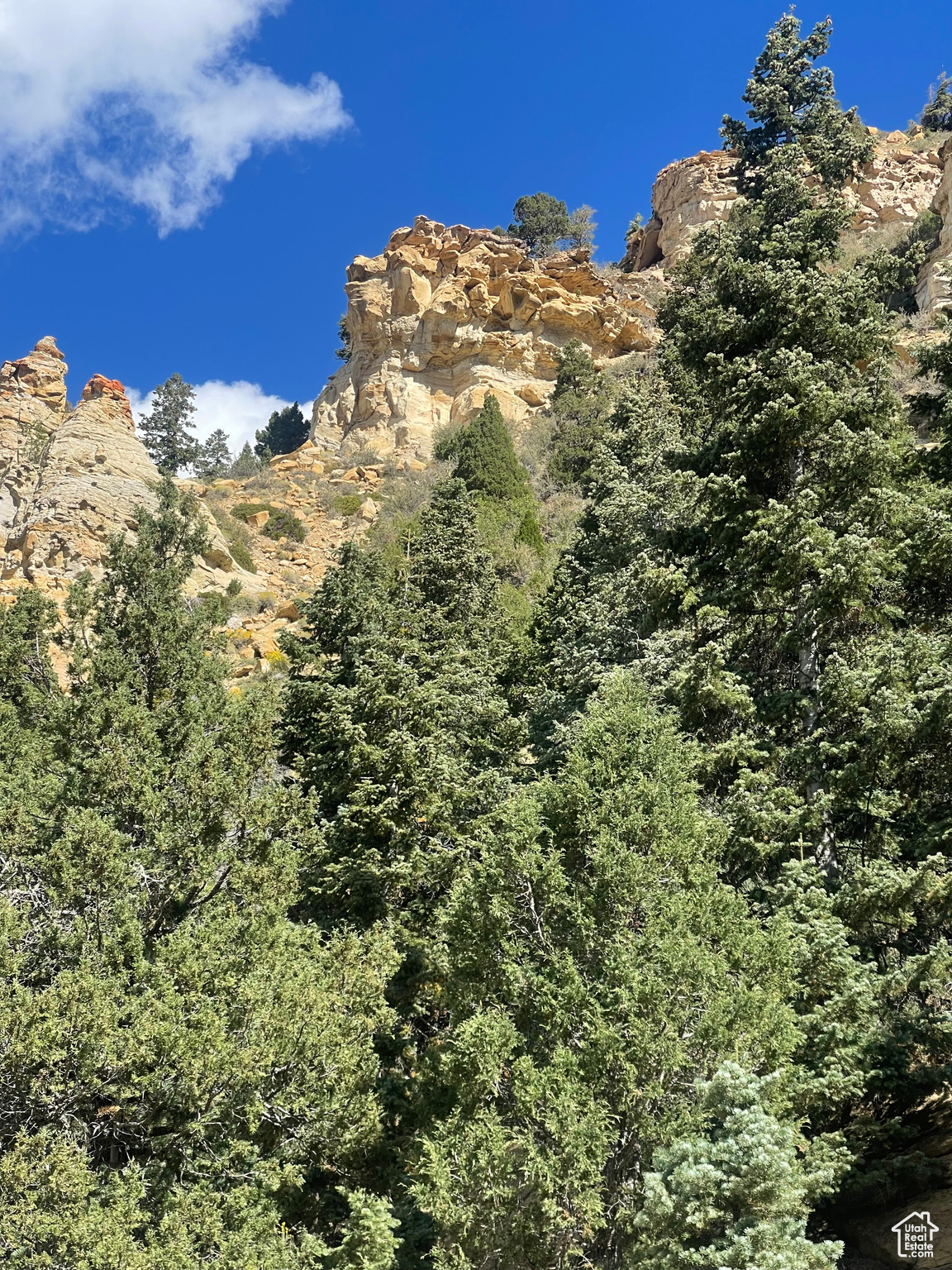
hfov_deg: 22.9
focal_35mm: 64
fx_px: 2347
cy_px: 635
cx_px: 476
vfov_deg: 30.3
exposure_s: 1/669
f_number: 2.2
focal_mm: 7.5
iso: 20
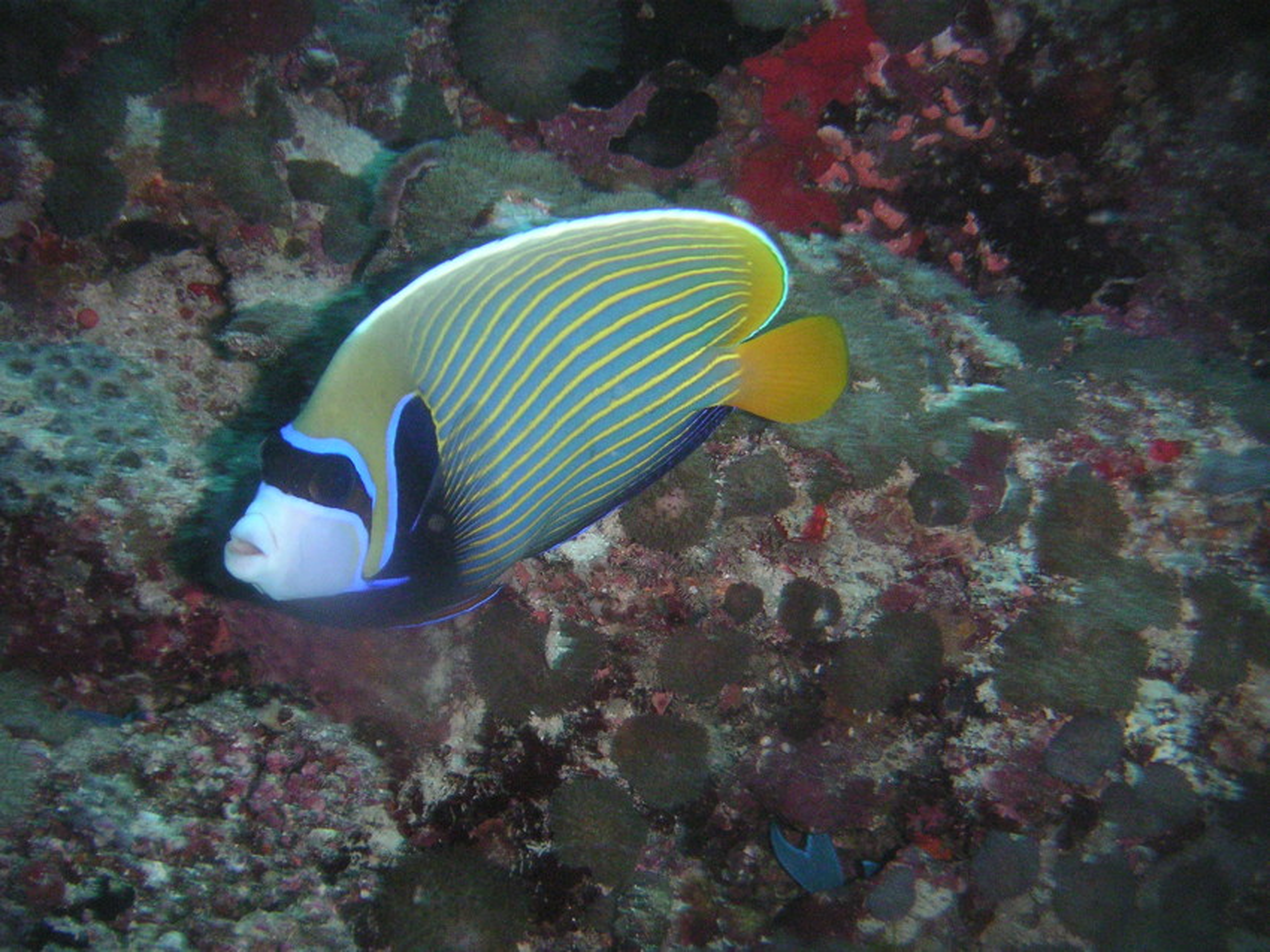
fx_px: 1394
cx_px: 635
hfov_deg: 49.0
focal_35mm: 38
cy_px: 476
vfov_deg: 37.7
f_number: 2.8
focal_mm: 6
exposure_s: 1/45
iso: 160
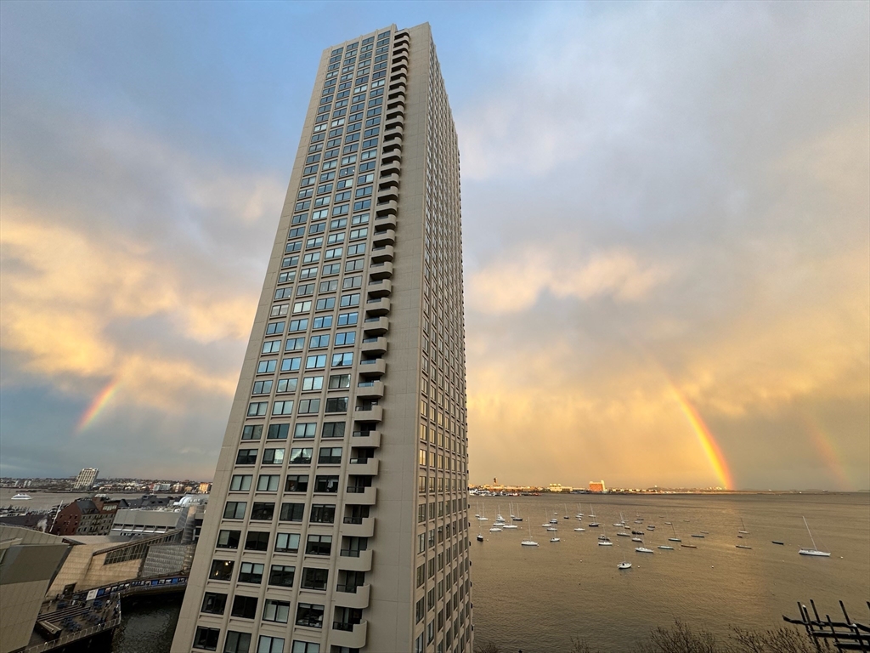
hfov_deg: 102.1
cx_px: 435
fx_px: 352
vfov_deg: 85.7
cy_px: 326
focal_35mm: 14
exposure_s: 1/146
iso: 40
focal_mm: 2.22
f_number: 2.2
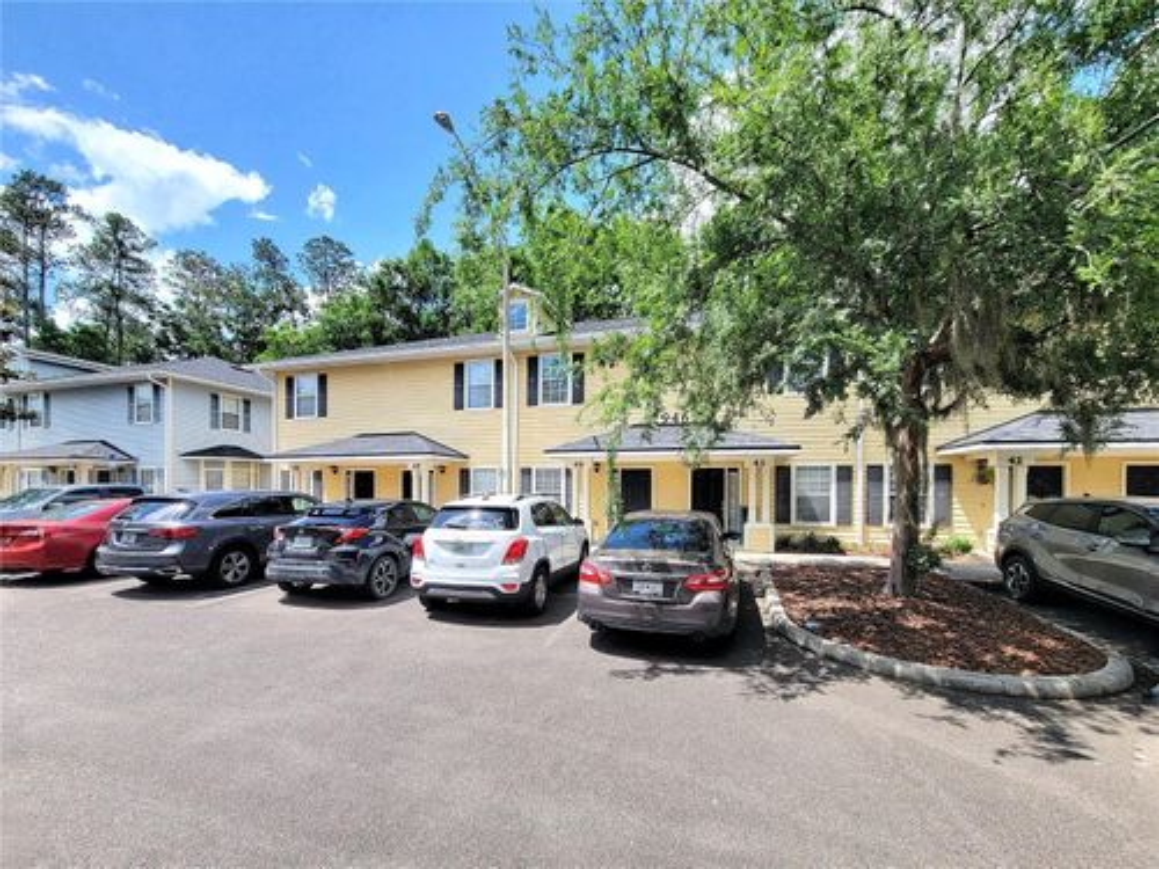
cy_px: 434
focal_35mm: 13
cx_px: 580
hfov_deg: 106.2
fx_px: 435
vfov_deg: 89.9
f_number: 2.2
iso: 50
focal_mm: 2.2
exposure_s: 1/1250
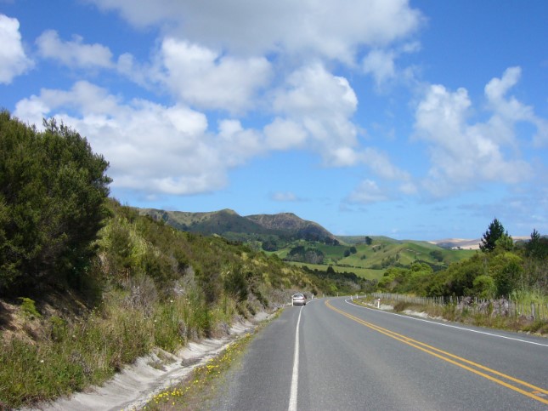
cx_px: 274
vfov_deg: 40.7
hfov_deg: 52.7
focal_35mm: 35
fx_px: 554
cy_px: 206
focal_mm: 5.8
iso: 200
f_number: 8
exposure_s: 1/1000
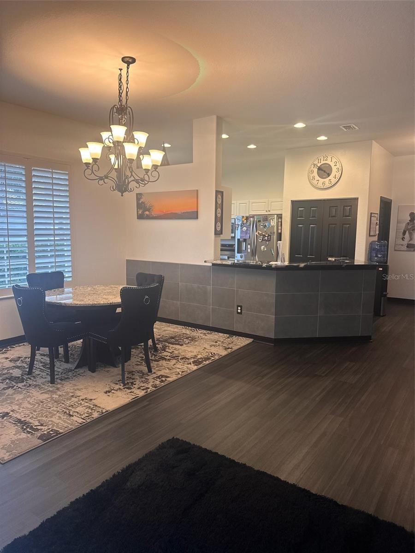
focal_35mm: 24
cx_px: 208
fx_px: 384
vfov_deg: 71.6
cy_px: 276
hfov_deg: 56.8
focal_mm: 6.76
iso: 160
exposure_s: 1/60
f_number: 1.78
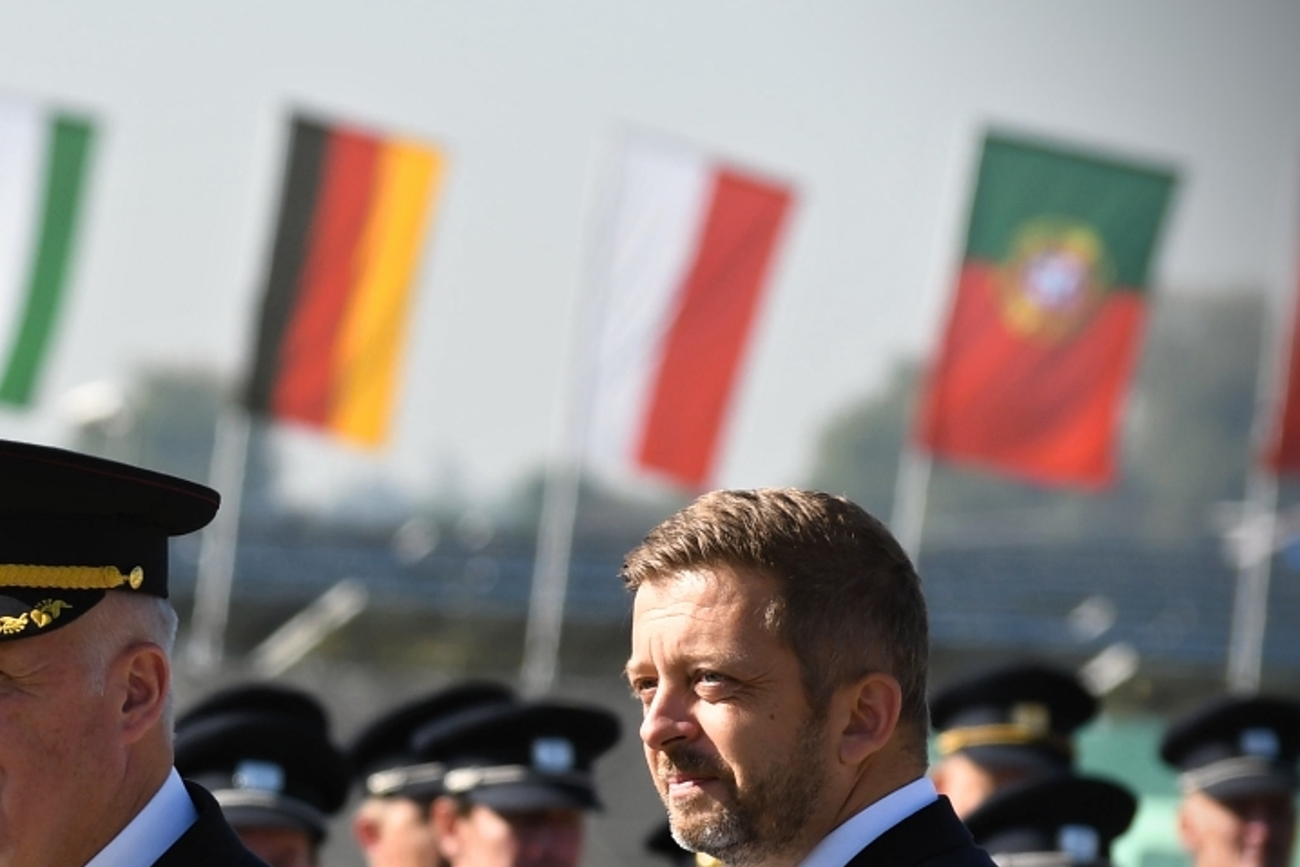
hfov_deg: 4.6
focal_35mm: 451
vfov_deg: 3.0
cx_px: -138
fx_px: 16285
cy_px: 826
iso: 200
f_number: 4.8
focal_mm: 135
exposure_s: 1/1000
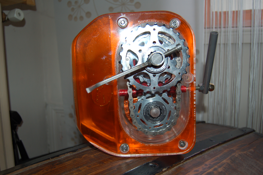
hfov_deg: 60.3
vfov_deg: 42.3
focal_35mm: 31
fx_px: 226
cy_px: 88
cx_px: 132
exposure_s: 1/60
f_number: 3.8
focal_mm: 20
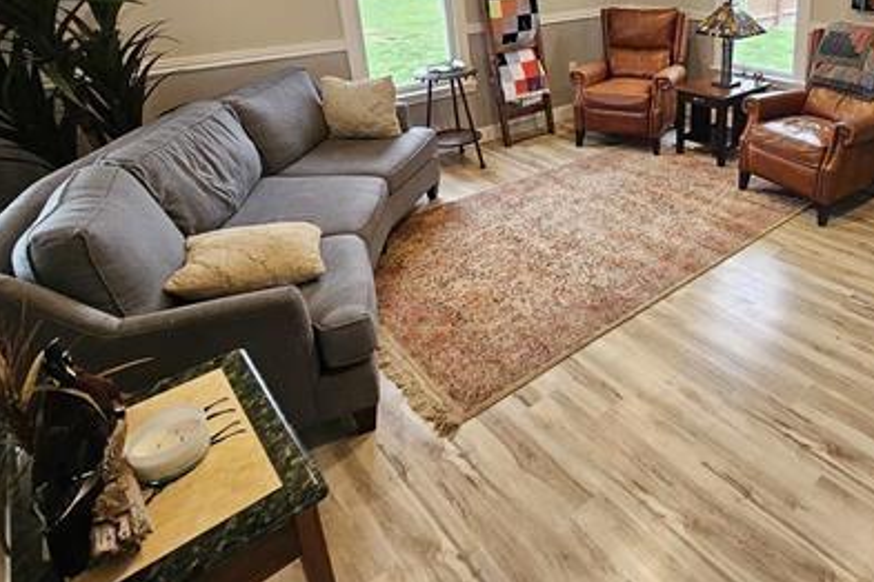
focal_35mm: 22
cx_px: 658
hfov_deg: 72.9
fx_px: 534
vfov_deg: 53.7
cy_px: 124
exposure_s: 1/60
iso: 125
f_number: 2.2
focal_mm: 2.2
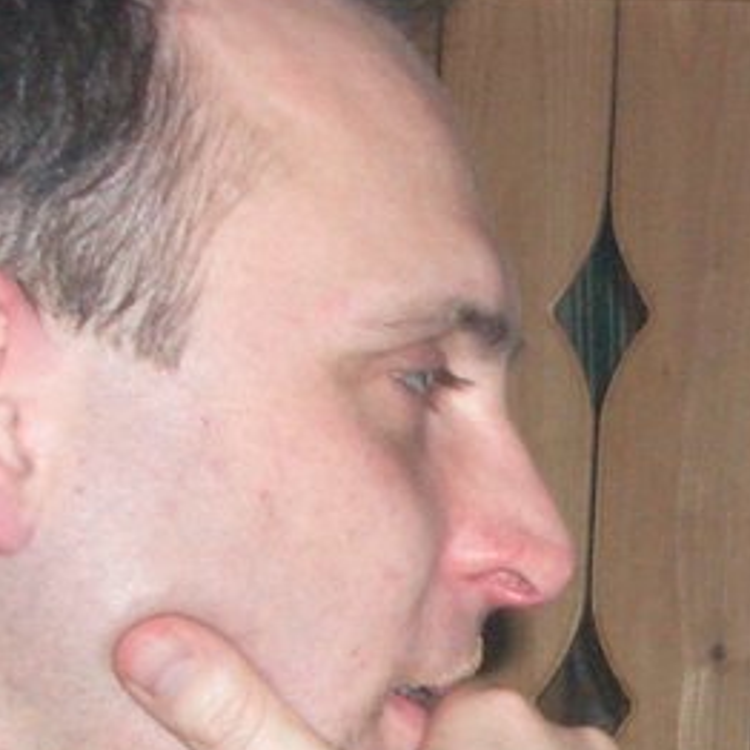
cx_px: 1048
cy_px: 787
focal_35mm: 169
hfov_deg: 10.1
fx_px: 4143
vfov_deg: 10.2
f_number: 3.1
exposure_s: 1/60
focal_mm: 8.2
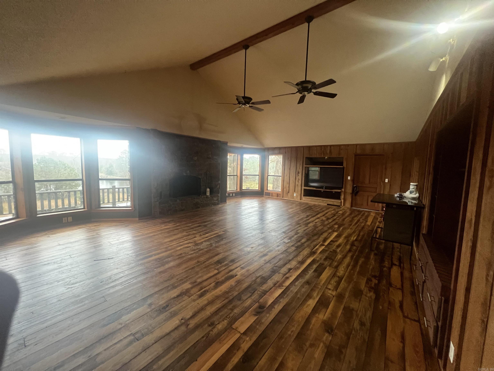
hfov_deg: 106.2
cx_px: 247
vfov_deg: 89.9
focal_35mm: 13
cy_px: 186
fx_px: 186
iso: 500
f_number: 1.8
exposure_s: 1/60
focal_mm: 1.57
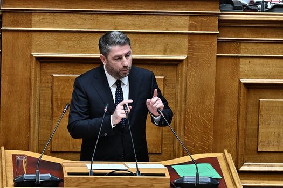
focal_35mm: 350
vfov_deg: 3.9
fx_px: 2751
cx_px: 142
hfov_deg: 5.9
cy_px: 94
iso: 2500
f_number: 6
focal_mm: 350
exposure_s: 1/250
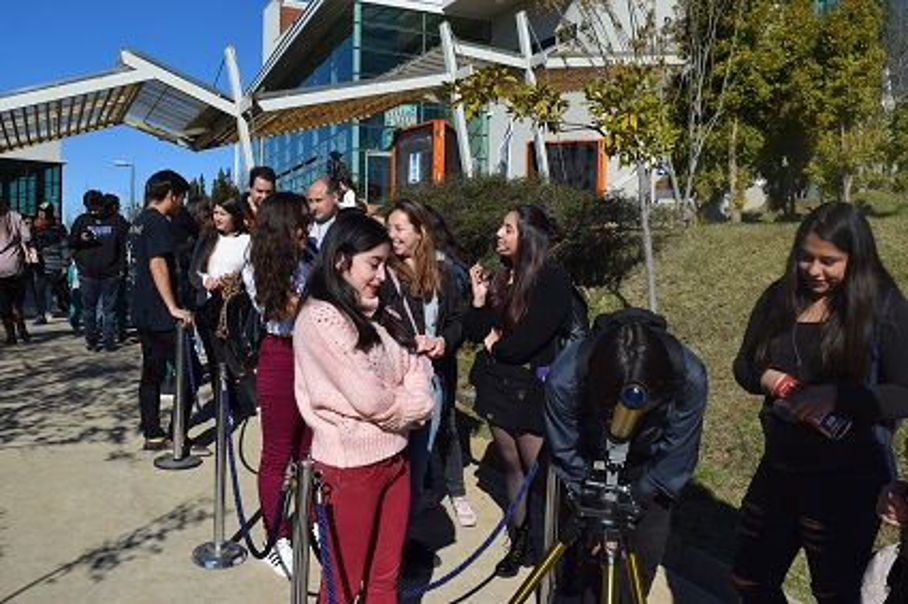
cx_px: 454
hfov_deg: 61.9
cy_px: 302
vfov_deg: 43.6
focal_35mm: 30
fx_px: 756
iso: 200
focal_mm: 20
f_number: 10
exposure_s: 1/400
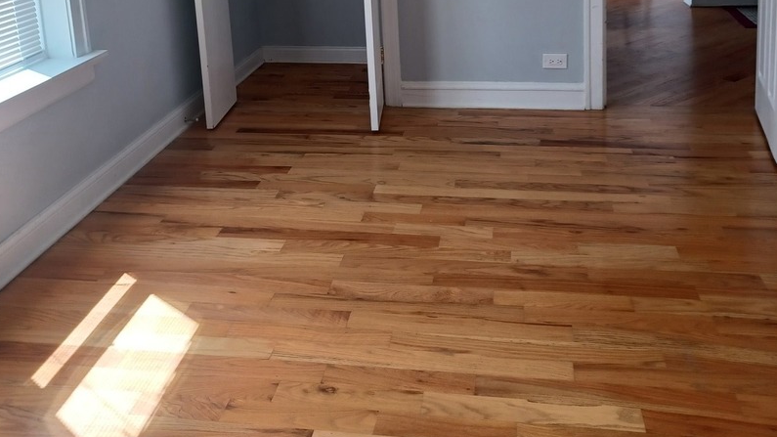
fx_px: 762
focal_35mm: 37
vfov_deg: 29.9
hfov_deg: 54.0
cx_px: 389
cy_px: 7
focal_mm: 4.6
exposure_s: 1/60
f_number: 1.8
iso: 100
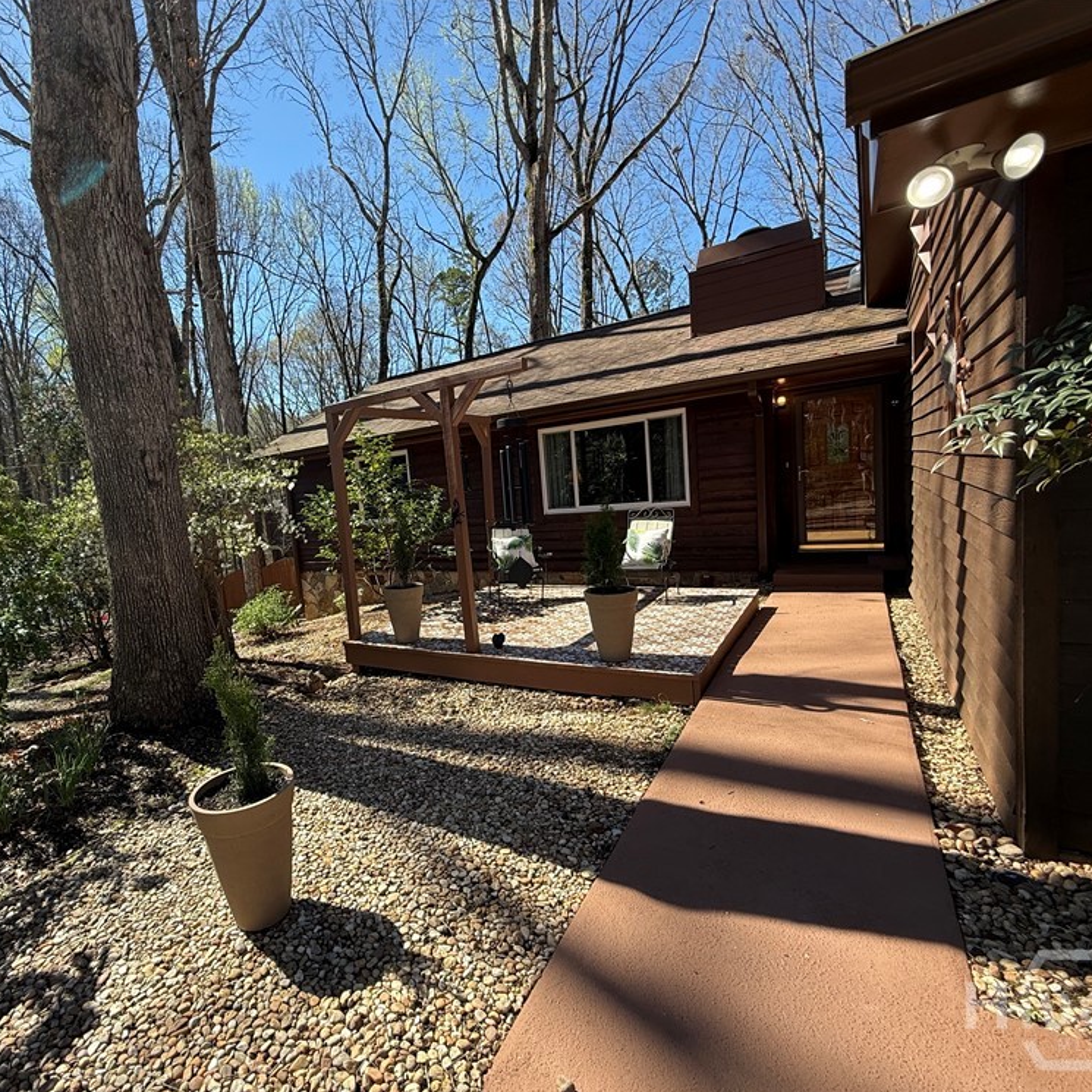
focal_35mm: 17
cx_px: 416
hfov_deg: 82.5
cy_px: 560
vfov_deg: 84.0
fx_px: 607
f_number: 2.2
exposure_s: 1/559
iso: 50
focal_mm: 2.22
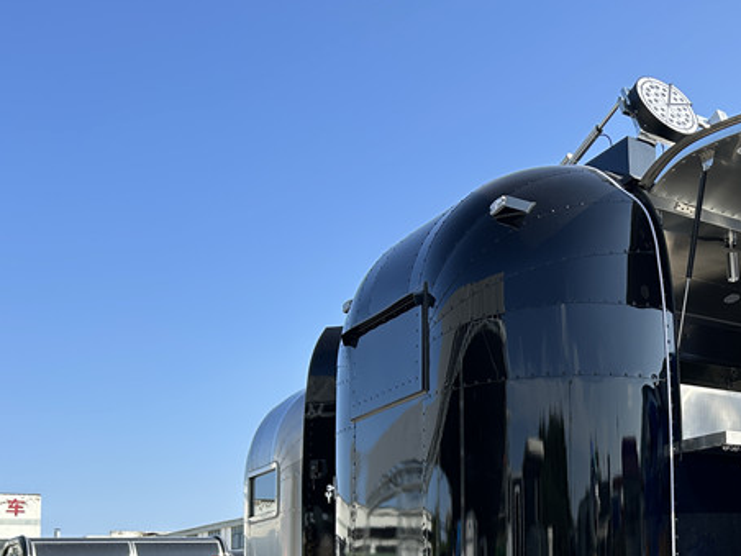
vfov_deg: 30.7
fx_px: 985
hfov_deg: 38.9
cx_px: 641
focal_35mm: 46
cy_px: 448
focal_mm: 5.7
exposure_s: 1/2083
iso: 50
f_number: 1.5
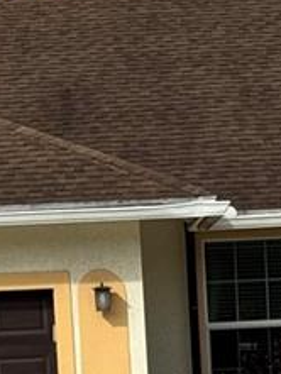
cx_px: 229
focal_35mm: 261
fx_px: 2822
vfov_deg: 7.3
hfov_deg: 5.7
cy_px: 692
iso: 64
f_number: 1.78
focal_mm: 6.76
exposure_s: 1/5848
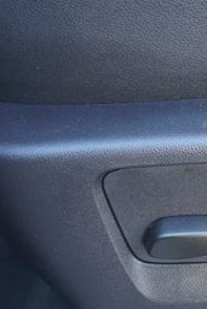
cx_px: 287
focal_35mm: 90
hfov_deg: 14.4
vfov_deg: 22.4
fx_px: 775
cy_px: 233
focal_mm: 24
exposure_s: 1/160
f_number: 4.5
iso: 2000
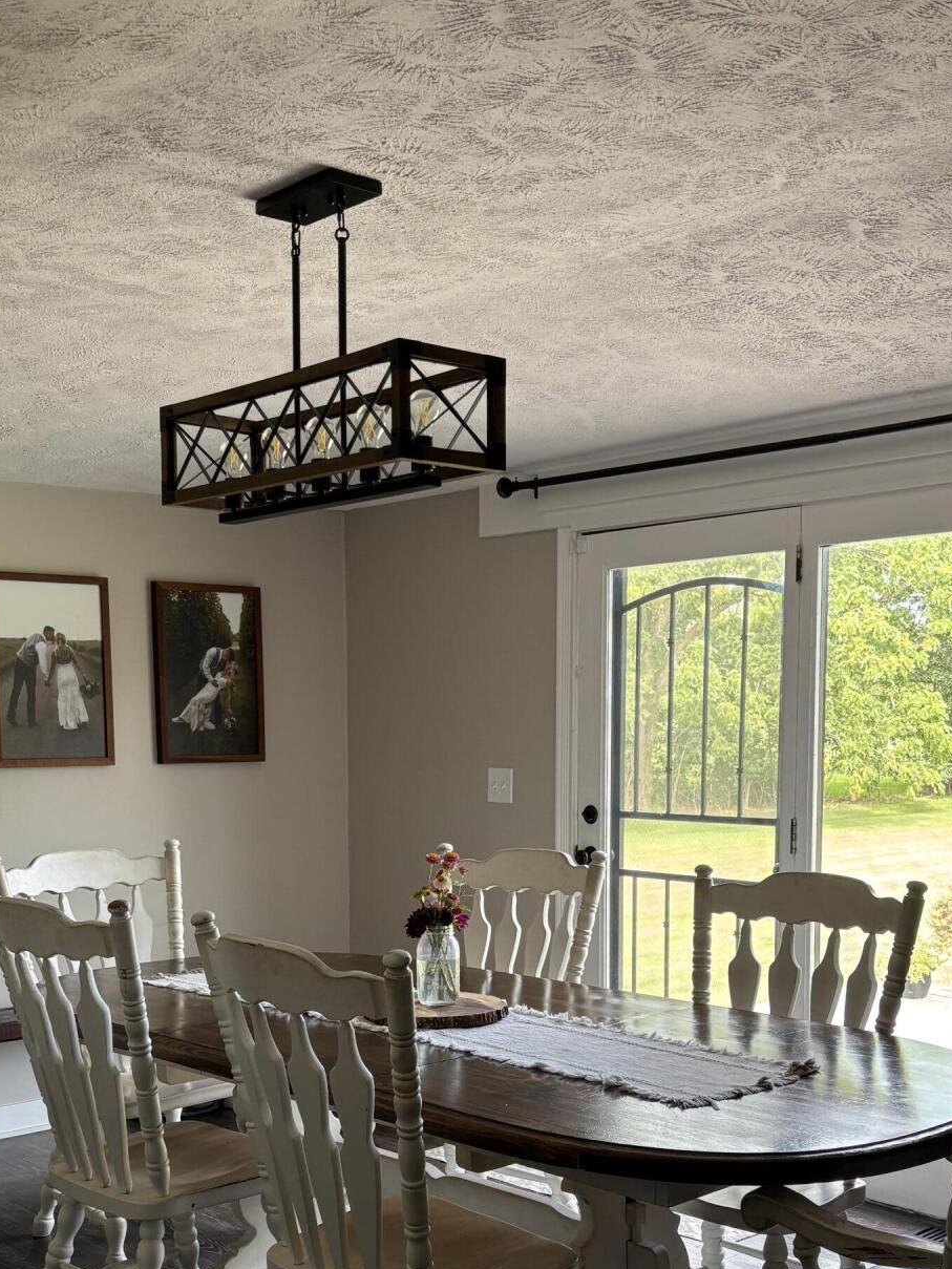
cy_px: 877
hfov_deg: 33.6
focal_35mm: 43
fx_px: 1576
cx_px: 458
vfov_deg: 43.0
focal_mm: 5.96
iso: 80
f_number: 1.6
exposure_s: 1/60
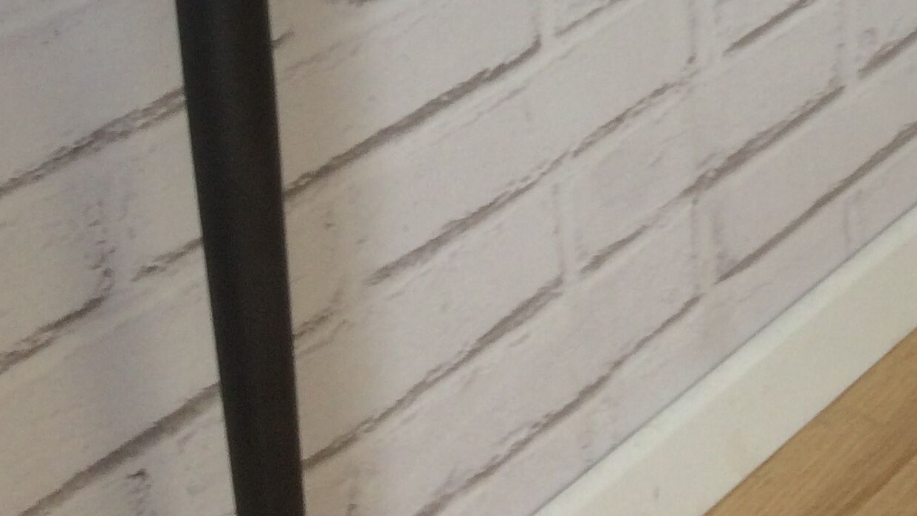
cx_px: 839
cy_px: -456
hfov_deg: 24.8
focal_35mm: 83
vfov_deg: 13.0
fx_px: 2018
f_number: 2.2
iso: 64
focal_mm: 4.15
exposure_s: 1/100
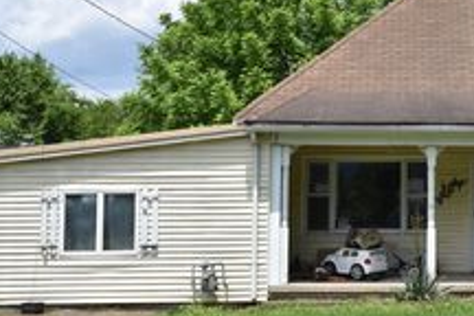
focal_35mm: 88
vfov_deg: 15.5
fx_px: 1159
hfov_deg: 22.5
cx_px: 443
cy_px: 89
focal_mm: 38
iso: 200
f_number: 9
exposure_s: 1/320
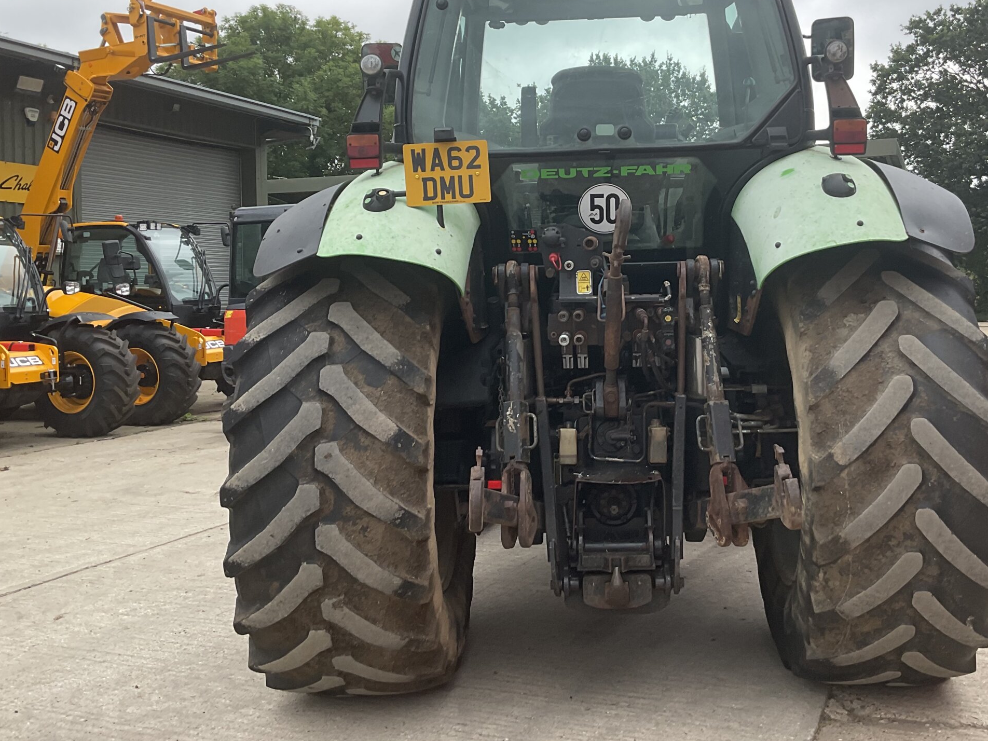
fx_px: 1113
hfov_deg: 47.7
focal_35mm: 39
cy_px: 283
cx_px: 570
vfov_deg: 36.6
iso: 16
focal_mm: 3
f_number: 1.8
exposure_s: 1/627
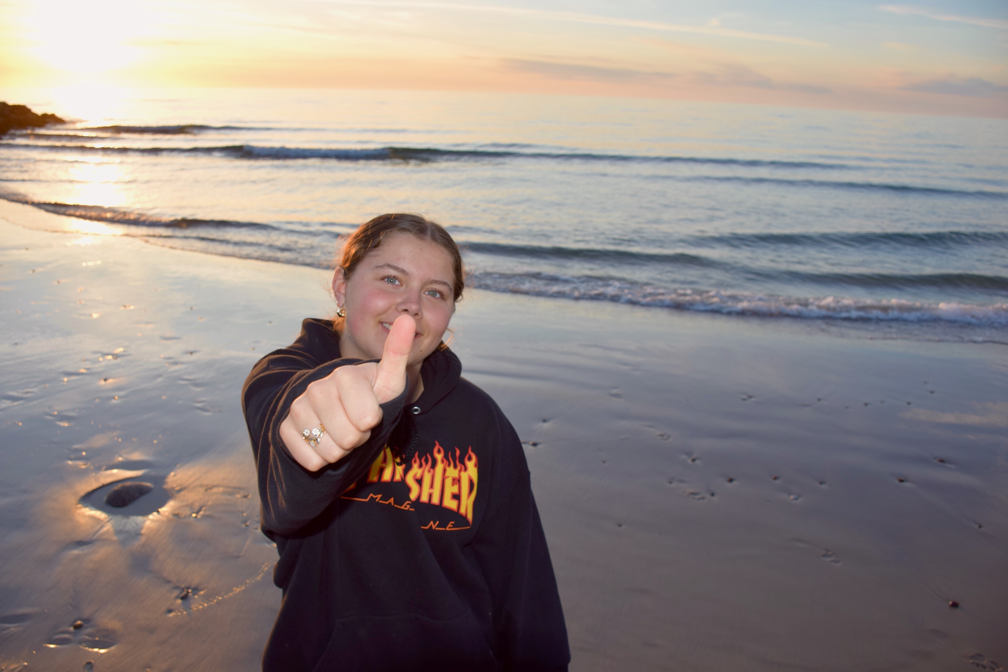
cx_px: 504
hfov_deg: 67.4
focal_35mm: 27
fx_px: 756
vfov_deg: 47.9
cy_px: 336
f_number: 5.6
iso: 100
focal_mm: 18
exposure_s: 1/125
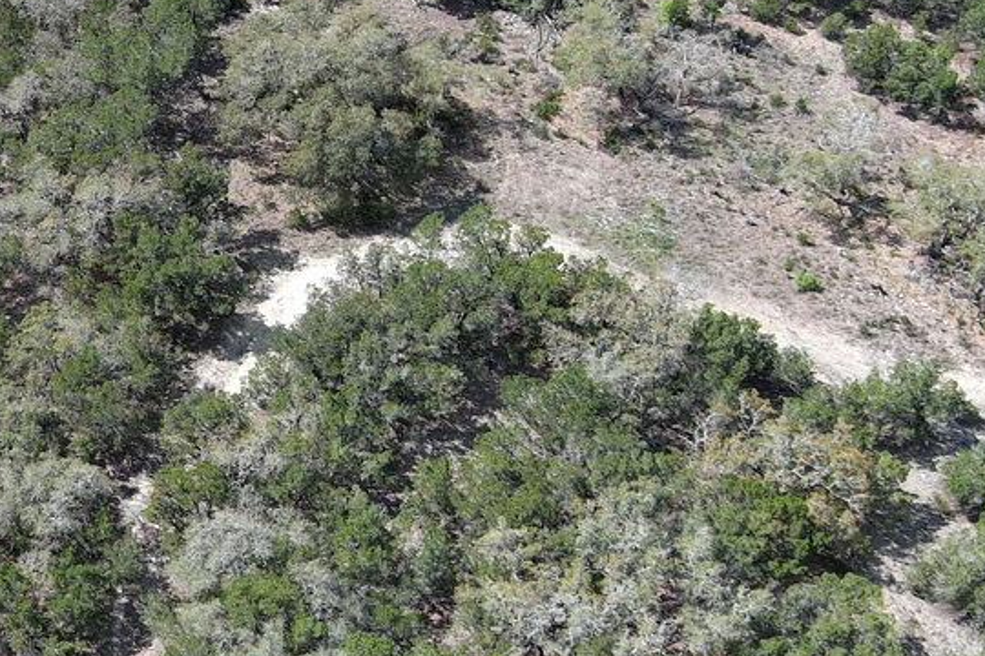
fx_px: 2380
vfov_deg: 15.6
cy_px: 169
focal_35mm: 87
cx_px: -259
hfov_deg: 21.4
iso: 100
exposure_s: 1/683
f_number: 2.8
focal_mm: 10.57
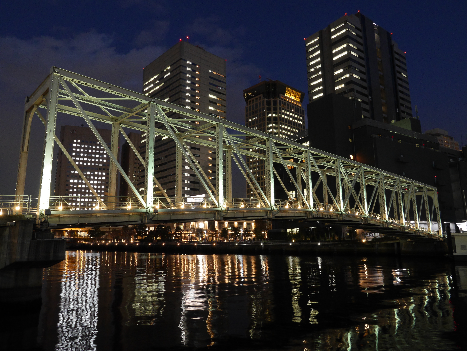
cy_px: 176
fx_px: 324
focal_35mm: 24
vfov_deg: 56.8
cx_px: 234
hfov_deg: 71.6
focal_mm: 12
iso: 1600
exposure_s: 1/3.2
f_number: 5.6
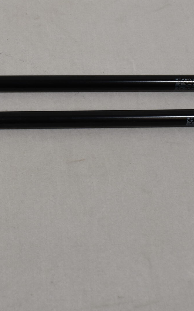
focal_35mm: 73
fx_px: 618
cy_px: 107
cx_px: -11
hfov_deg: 17.3
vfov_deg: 28.1
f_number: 5.6
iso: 400
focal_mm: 20
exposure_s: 1/125
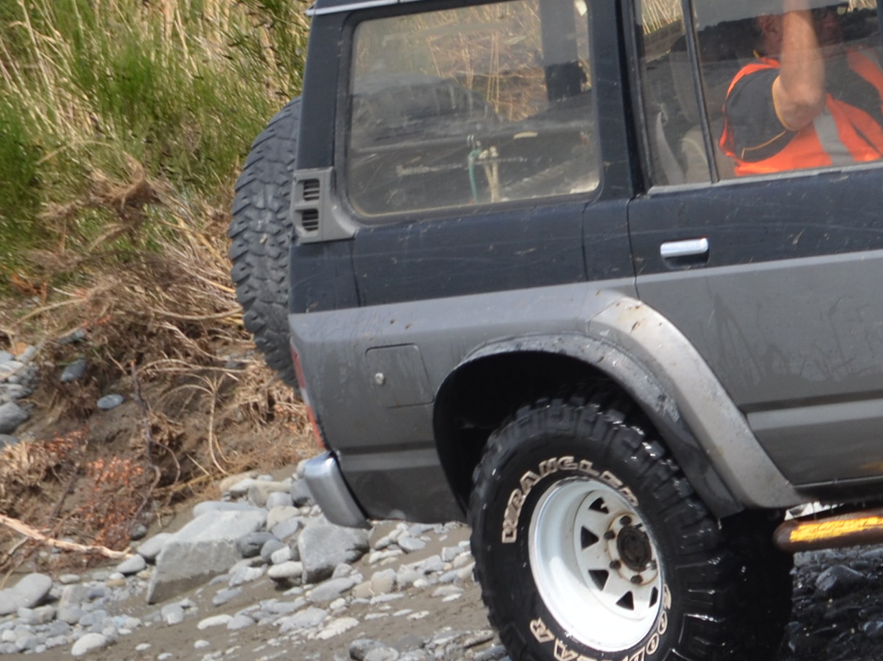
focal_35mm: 866
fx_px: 22084
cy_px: 219
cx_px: 1283
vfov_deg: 1.7
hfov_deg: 2.3
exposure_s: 1/500
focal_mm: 200
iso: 200
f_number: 5.6
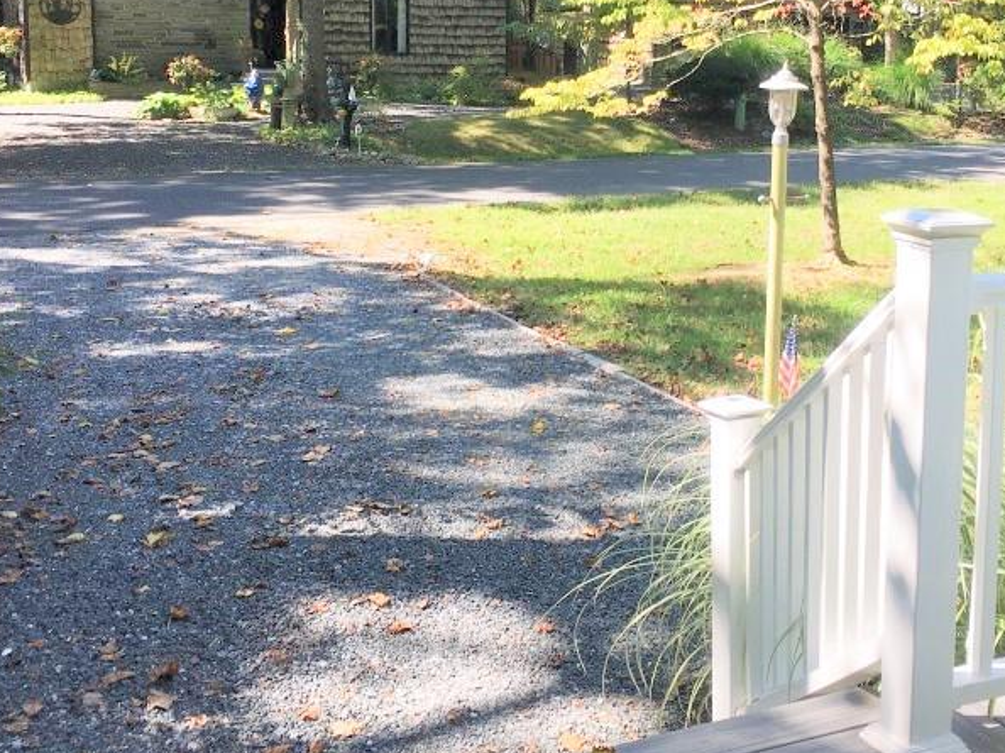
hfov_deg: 38.0
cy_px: 247
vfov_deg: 28.9
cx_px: 611
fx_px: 1451
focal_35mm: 50
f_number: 2.2
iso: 25
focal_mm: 4.15
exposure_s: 1/452
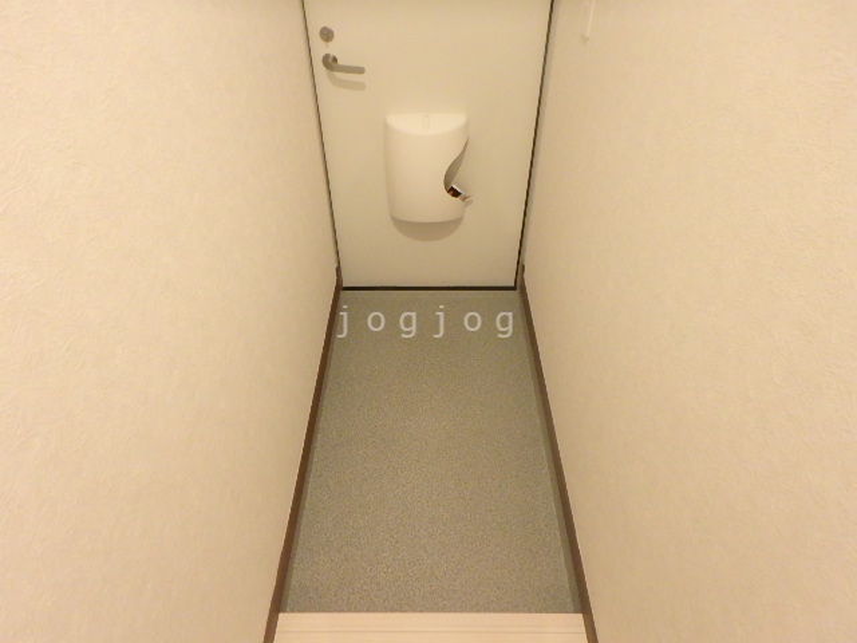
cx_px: 428
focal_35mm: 21
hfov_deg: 79.0
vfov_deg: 63.4
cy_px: 322
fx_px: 520
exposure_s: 1/20
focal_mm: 3.7
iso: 800
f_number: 3.5
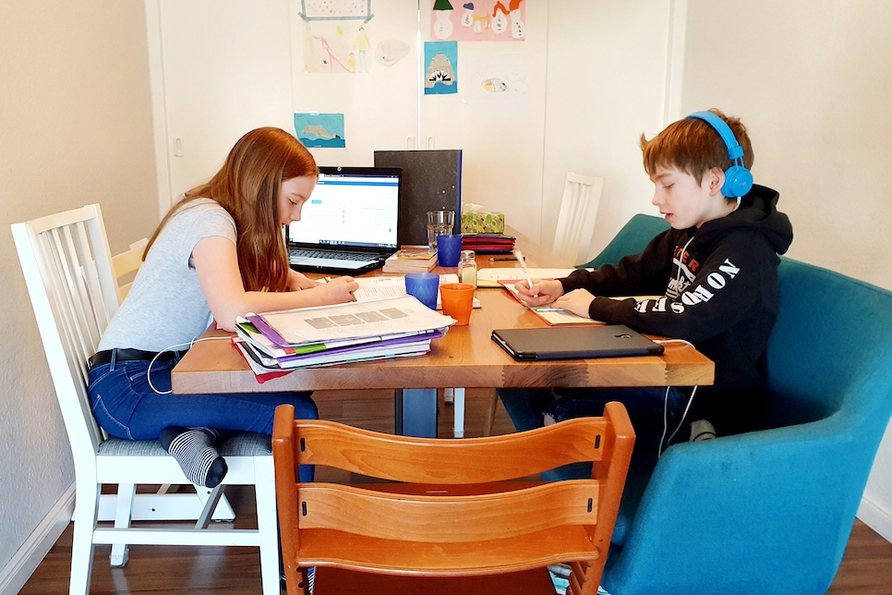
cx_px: 434
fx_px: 694
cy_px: 257
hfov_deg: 65.5
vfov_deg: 46.3
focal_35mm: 28
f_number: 2.4
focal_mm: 4.32
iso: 320
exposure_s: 1/50
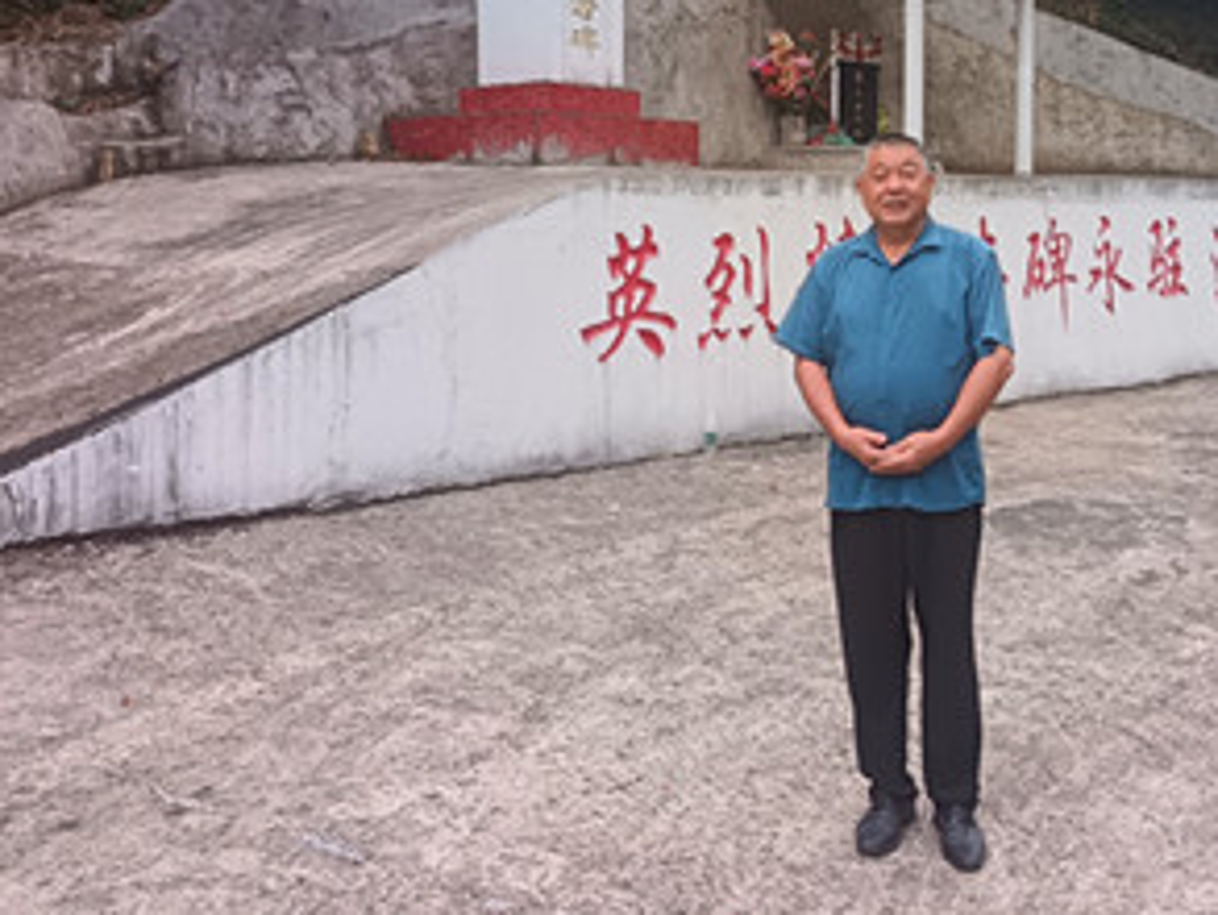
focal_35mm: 41
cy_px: 181
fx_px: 1443
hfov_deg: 44.9
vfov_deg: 34.1
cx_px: 831
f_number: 1.75
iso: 188
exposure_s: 1/100
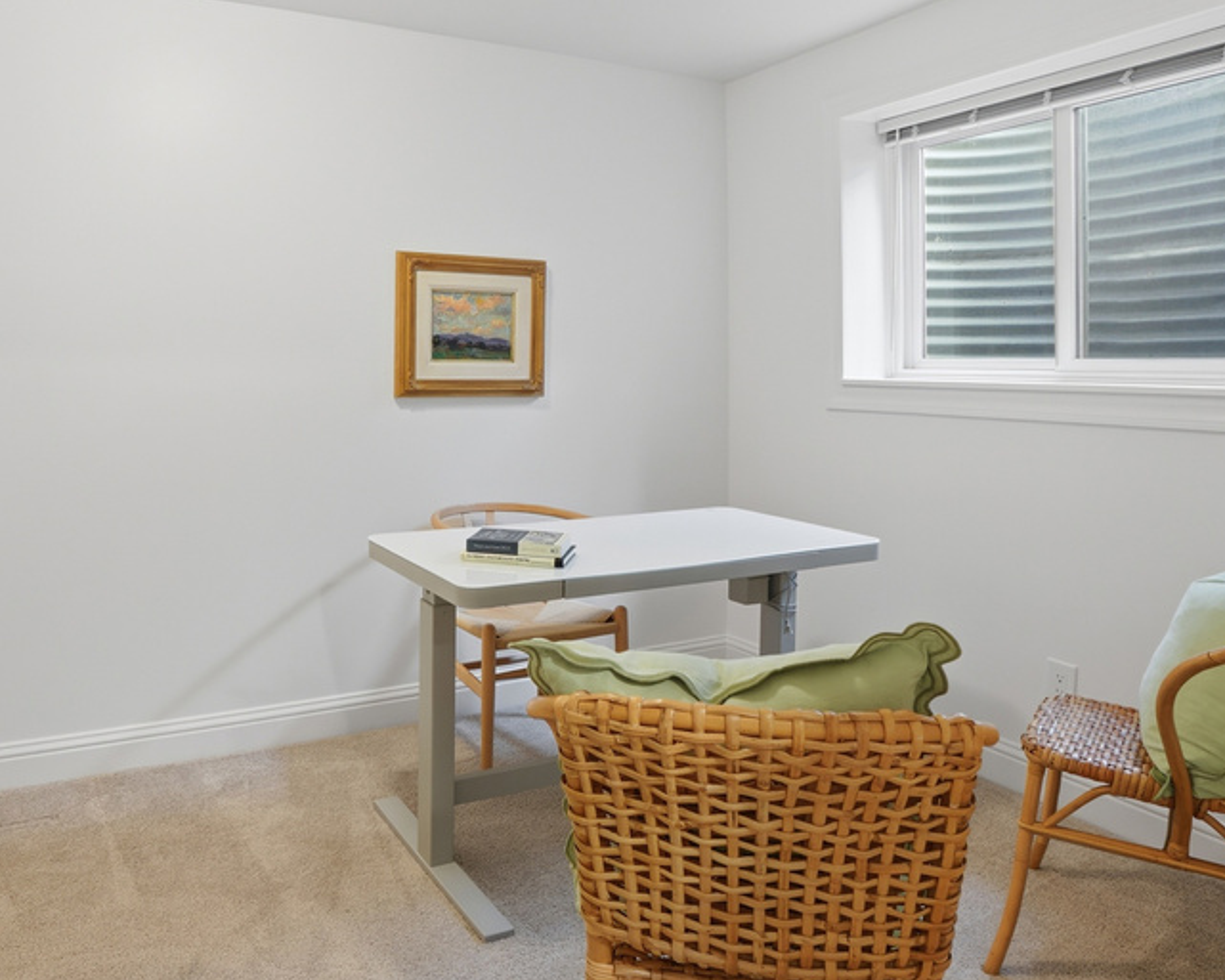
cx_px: 459
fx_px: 870
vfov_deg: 58.1
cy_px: 372
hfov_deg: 69.2
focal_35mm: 24
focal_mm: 16
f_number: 9
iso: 250
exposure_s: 1/40
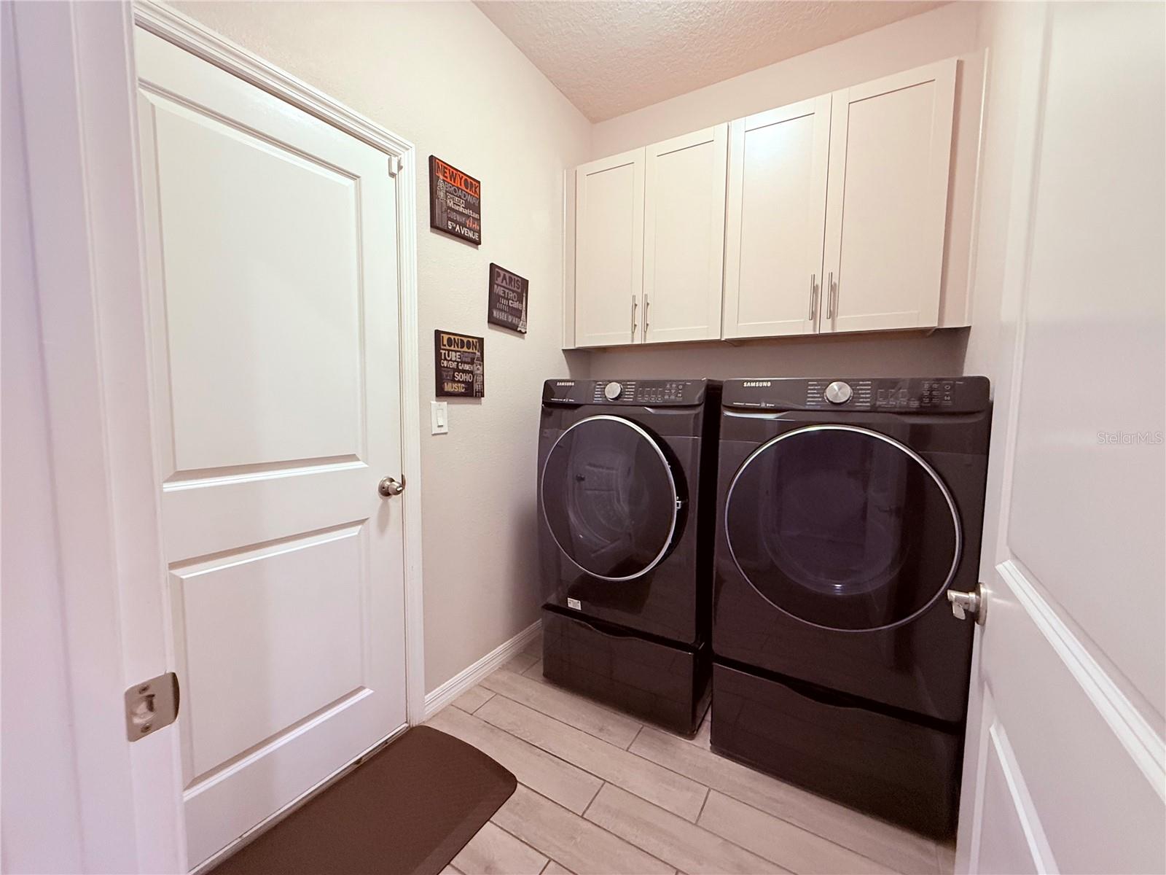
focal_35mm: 14
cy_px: 438
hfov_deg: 102.1
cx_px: 583
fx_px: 472
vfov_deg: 85.7
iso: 500
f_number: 2.2
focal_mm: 2.22
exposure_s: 1/60
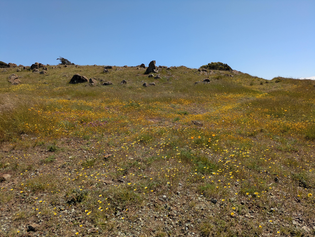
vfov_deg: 54.9
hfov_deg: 69.4
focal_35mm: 25
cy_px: 118
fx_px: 228
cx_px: 158
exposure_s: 1/3086
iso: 50
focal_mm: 5.43
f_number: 1.89
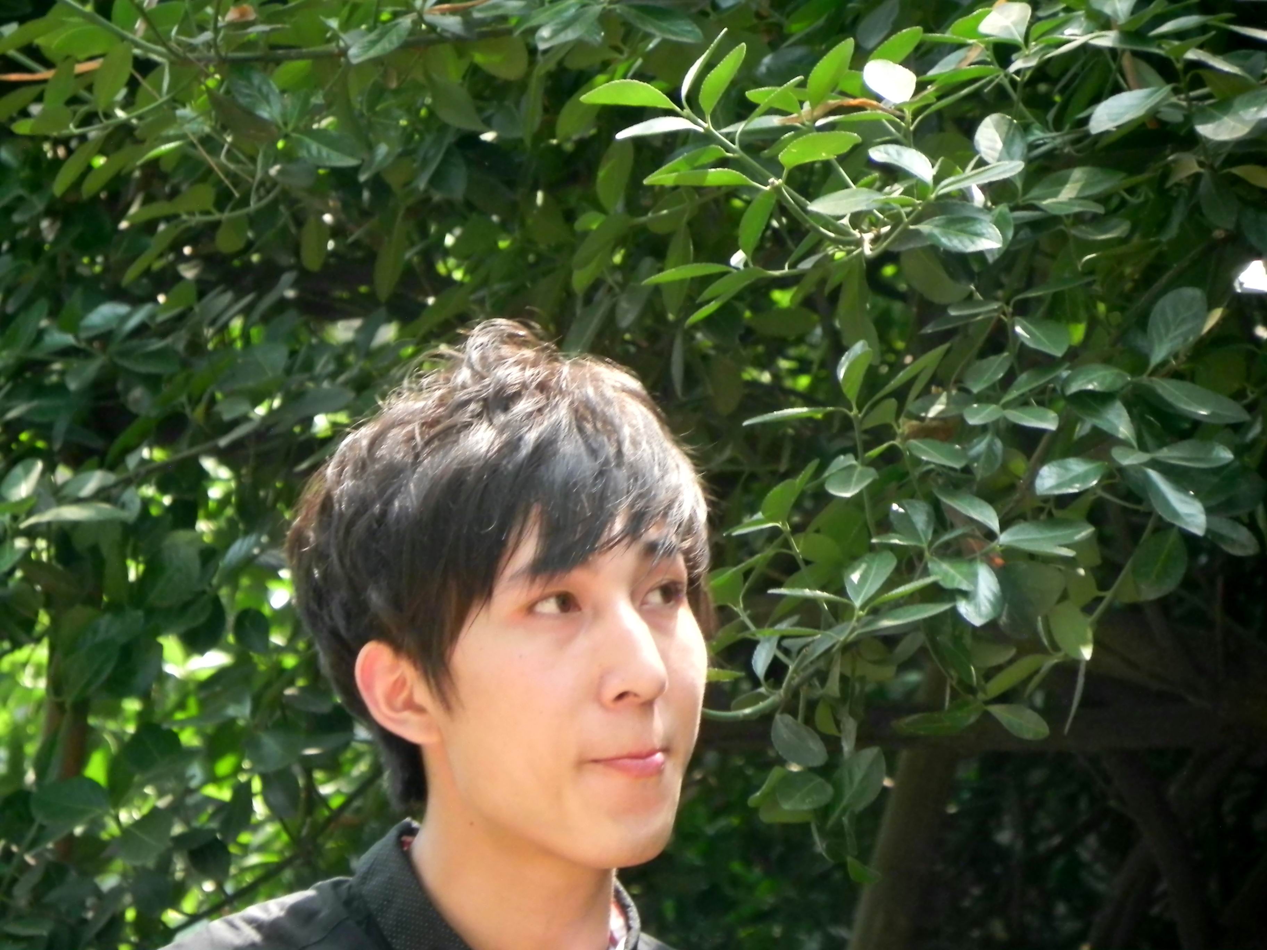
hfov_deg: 5.3
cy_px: 475
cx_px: 634
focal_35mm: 377
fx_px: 13799
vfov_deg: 3.9
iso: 186
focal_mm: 67.2
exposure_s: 1/60
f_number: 5
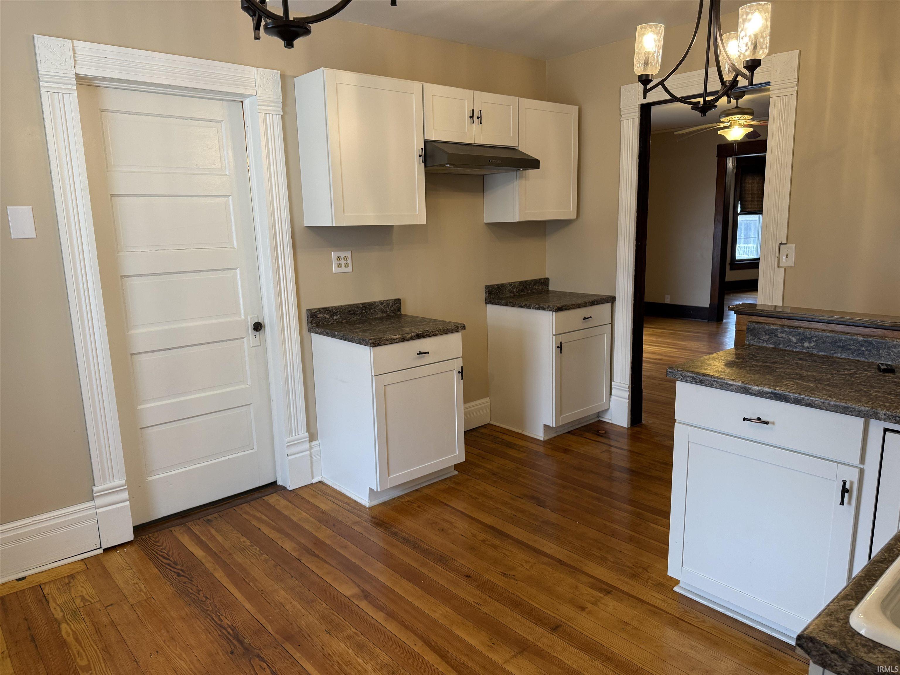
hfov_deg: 71.6
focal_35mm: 24
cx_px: 450
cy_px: 338
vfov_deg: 56.8
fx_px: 624
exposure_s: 1/60
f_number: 1.78
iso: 160
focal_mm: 6.76
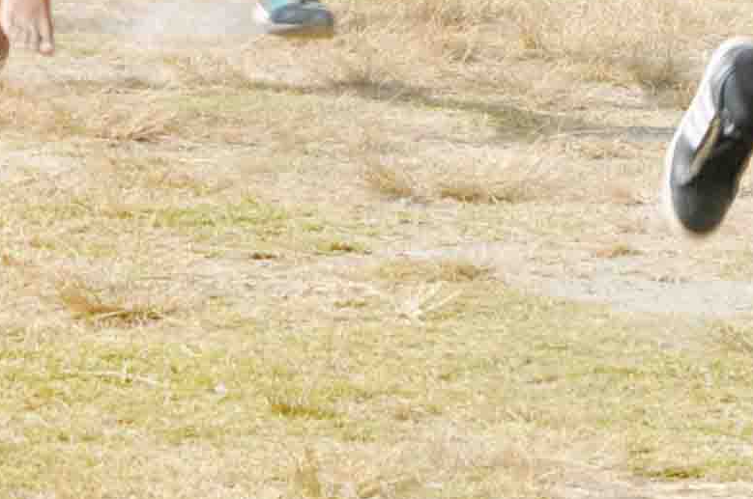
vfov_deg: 3.6
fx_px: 7765
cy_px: -831
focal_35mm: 372
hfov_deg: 5.5
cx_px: -471
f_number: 9
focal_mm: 45
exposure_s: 1/320
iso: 200
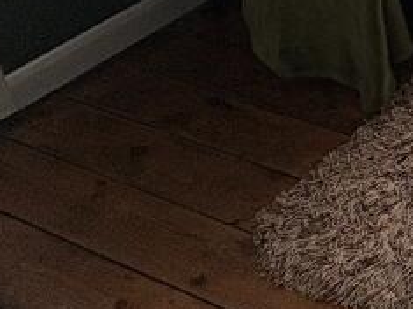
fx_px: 727
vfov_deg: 17.5
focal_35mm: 61
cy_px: -302
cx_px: 844
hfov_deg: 18.6
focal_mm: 2.22
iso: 40
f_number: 2.2
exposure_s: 1/99
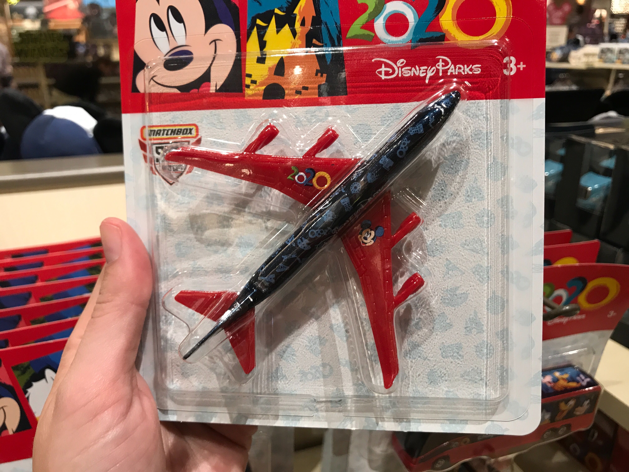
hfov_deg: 63.4
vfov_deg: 49.7
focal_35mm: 28
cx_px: 314
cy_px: 236
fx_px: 509
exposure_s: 1/24
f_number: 1.8
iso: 40
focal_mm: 3.99
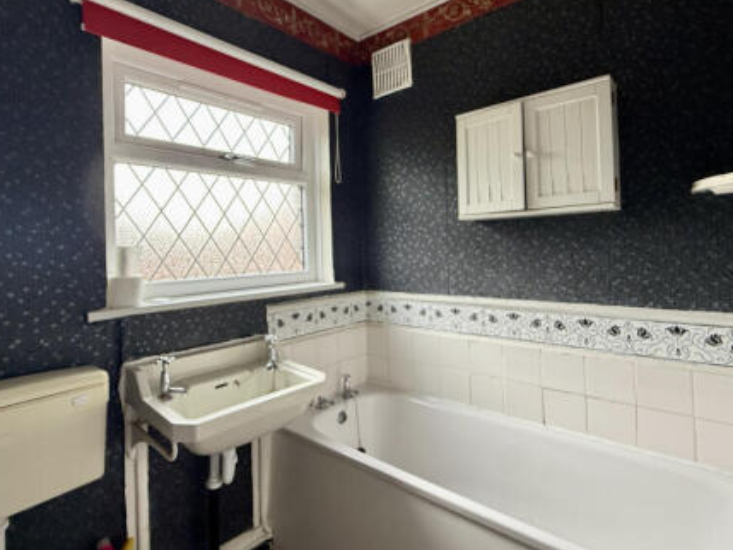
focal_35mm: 19
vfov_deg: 68.5
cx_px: 343
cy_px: 243
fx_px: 402
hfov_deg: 84.5
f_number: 2.2
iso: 100
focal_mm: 2.22
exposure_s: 1/99
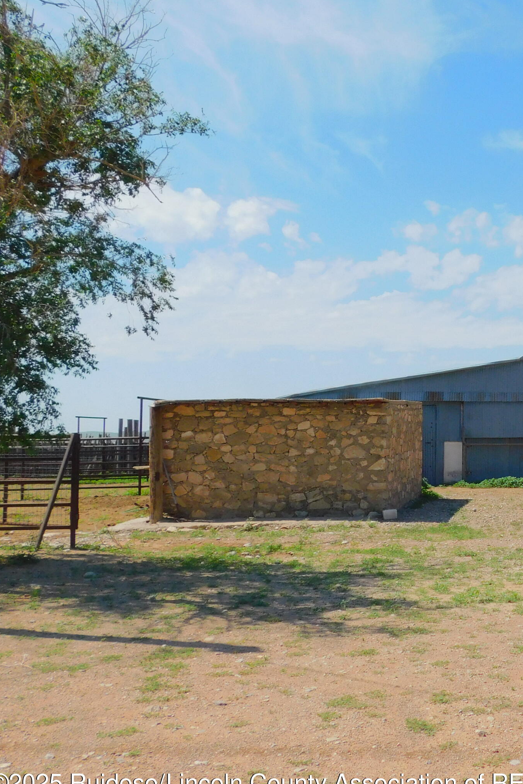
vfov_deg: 42.7
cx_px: 567
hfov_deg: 27.0
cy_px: 389
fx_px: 1002
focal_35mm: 46
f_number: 6.4
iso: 125
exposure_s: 1/500
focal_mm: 5.3
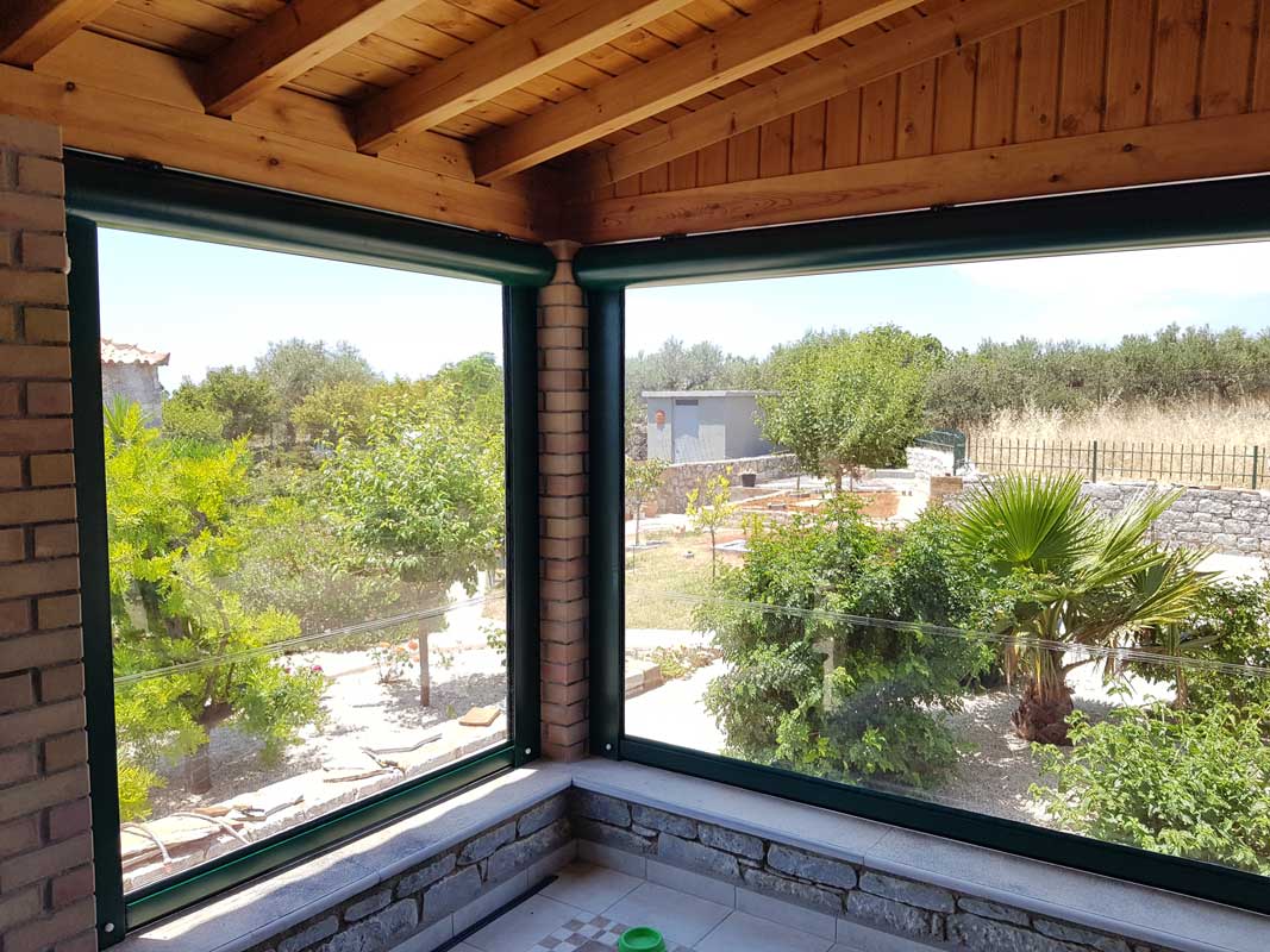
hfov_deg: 67.3
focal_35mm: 26
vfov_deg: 53.1
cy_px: 476
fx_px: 954
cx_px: 635
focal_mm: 4.3
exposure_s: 1/756
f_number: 1.7
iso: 40
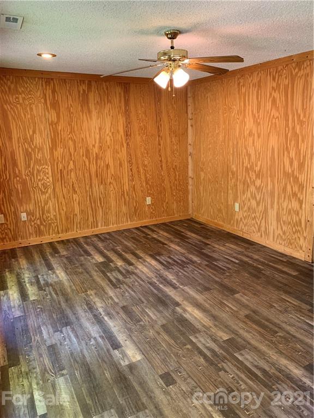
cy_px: 209
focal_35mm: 26
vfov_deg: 67.3
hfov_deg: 53.1
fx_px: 314
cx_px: 157
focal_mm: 4.25
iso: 160
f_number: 1.8
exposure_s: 1/60
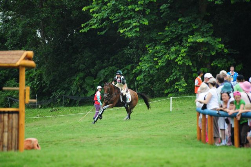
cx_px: 126
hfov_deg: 5.2
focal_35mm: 400
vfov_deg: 3.4
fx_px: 2787
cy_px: 84
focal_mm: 400
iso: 640
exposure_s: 1/500
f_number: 5.6
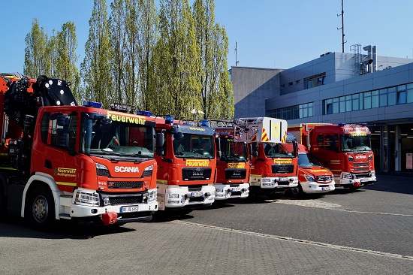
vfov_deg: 34.2
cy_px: 138
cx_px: 206
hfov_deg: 49.6
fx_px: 447
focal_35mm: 39
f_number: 10
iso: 100
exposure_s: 1/160
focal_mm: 26
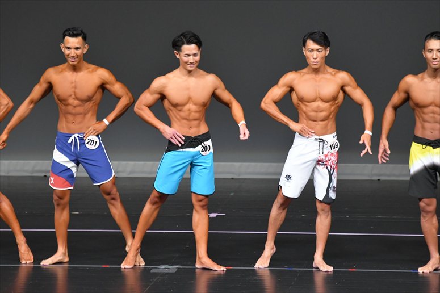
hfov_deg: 6.5
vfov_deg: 4.4
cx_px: 220
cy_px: 146
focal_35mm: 315
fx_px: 3848
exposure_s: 1/400
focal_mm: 210
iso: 4000
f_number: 5.6
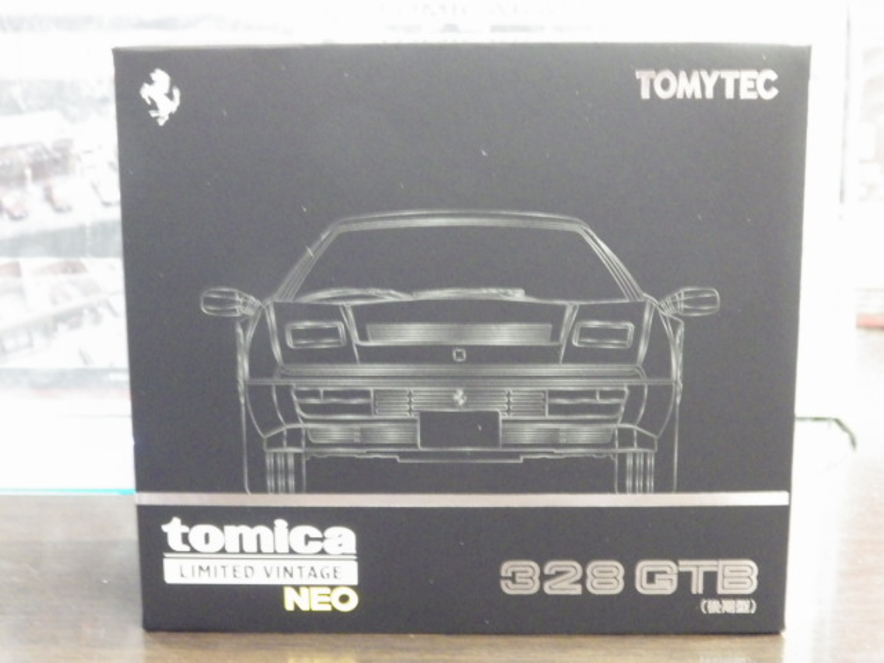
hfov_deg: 32.7
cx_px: 442
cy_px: 332
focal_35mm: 59
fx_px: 1507
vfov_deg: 24.8
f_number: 4
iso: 1600
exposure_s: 1/6
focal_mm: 10.7
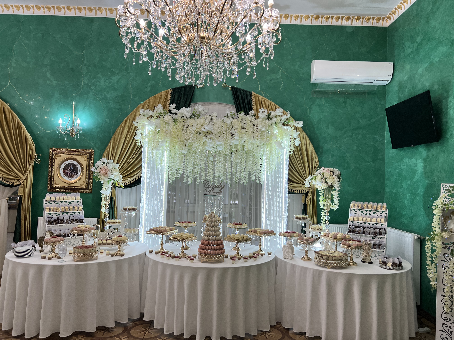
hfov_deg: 67.3
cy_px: 170
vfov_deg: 53.1
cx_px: 227
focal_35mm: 26
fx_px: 341
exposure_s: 1/100
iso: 50
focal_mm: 5.7
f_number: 1.5
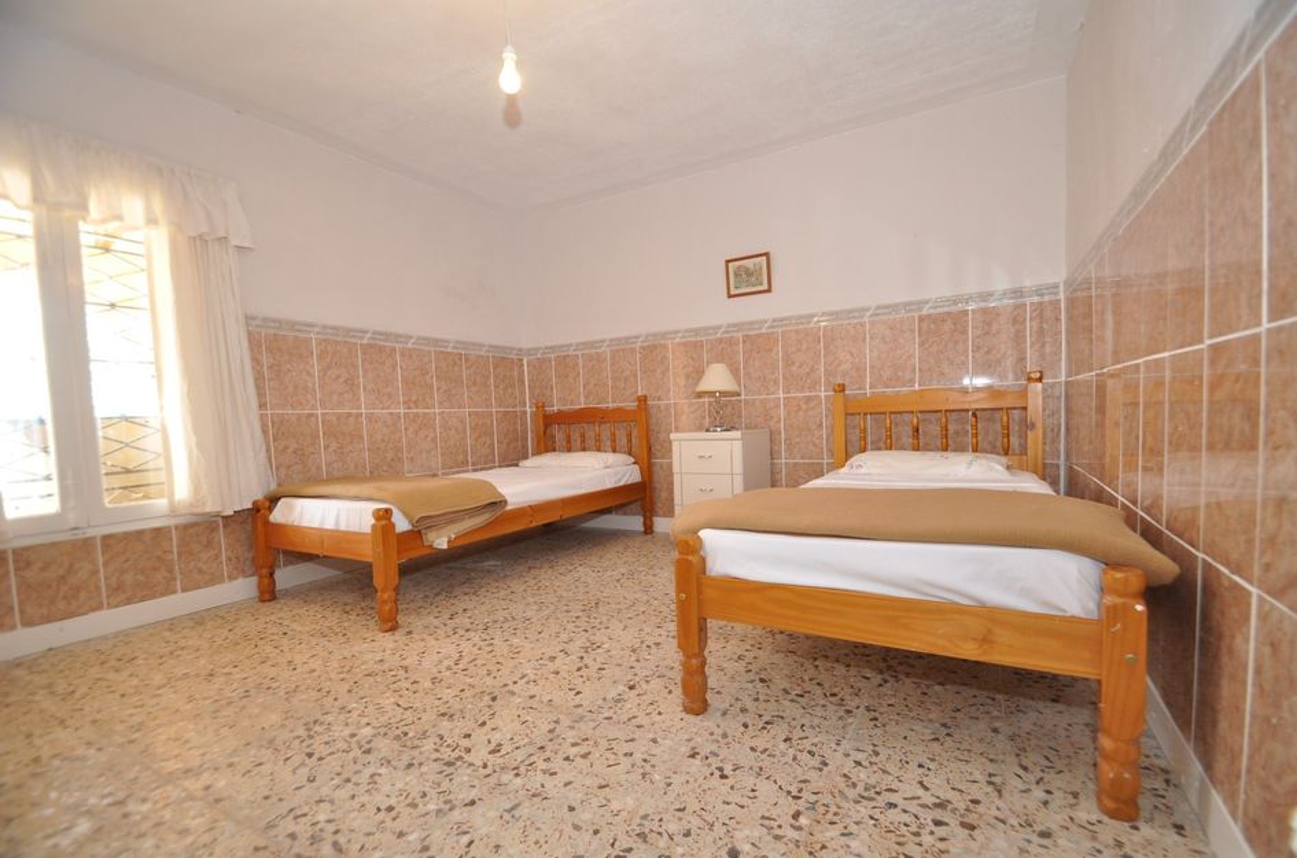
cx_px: 648
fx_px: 539
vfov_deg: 77.0
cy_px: 429
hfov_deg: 100.5
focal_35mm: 15
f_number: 4
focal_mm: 10
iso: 640
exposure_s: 1/60
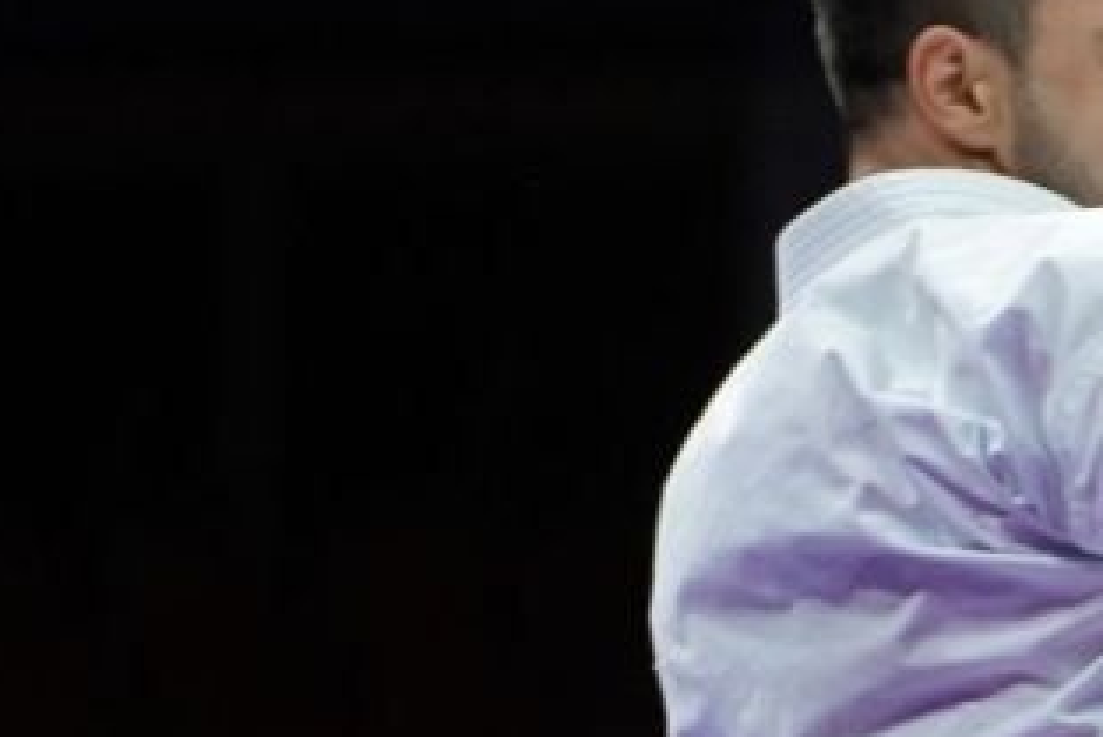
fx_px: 20782
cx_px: 1625
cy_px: 1686
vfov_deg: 2.0
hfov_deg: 3.0
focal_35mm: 678
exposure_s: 1/500
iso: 1000
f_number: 2.8
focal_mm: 118
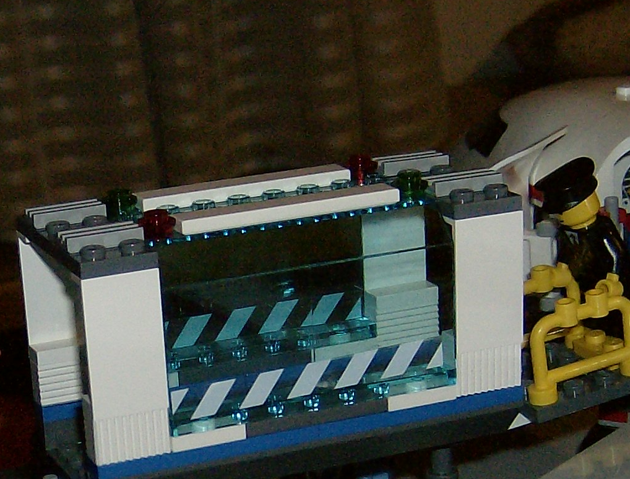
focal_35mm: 99
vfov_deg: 14.9
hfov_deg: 19.4
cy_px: 462
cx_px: 88
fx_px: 1811
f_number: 2.8
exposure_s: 1/60
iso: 200
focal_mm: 6
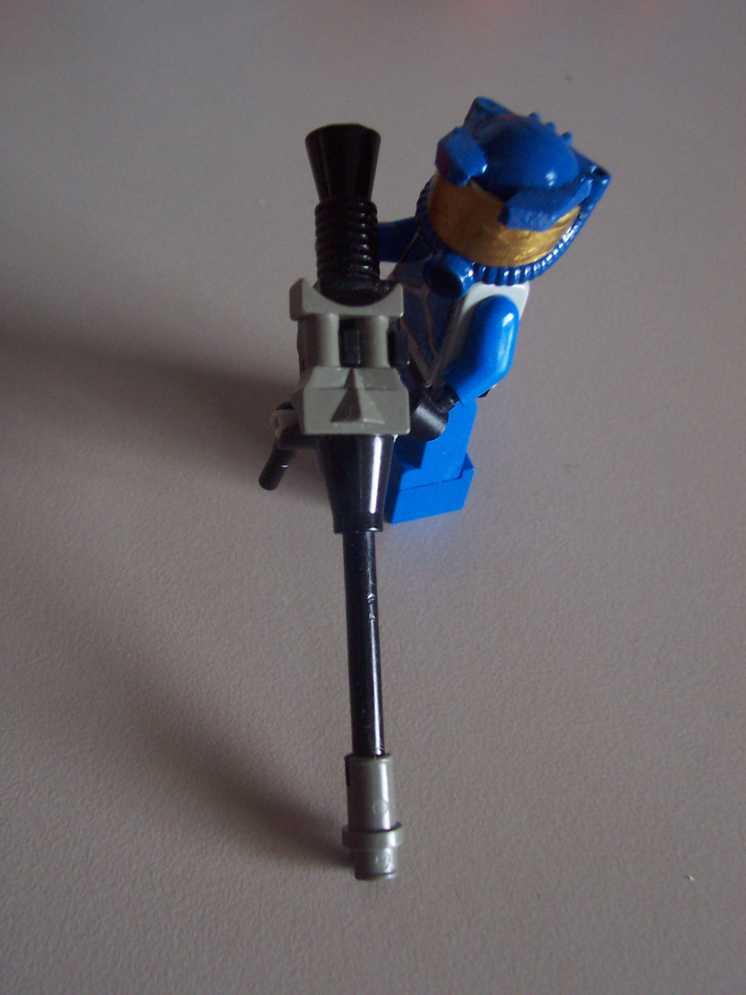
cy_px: 498
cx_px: 373
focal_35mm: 37
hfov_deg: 38.7
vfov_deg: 50.1
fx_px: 1063
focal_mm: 5.6
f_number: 2.8
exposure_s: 1/8
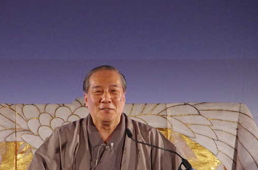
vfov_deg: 4.2
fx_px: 2308
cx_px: 104
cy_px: 112
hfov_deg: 6.4
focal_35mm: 323
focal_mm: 135
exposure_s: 1/125
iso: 3200
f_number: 5.6
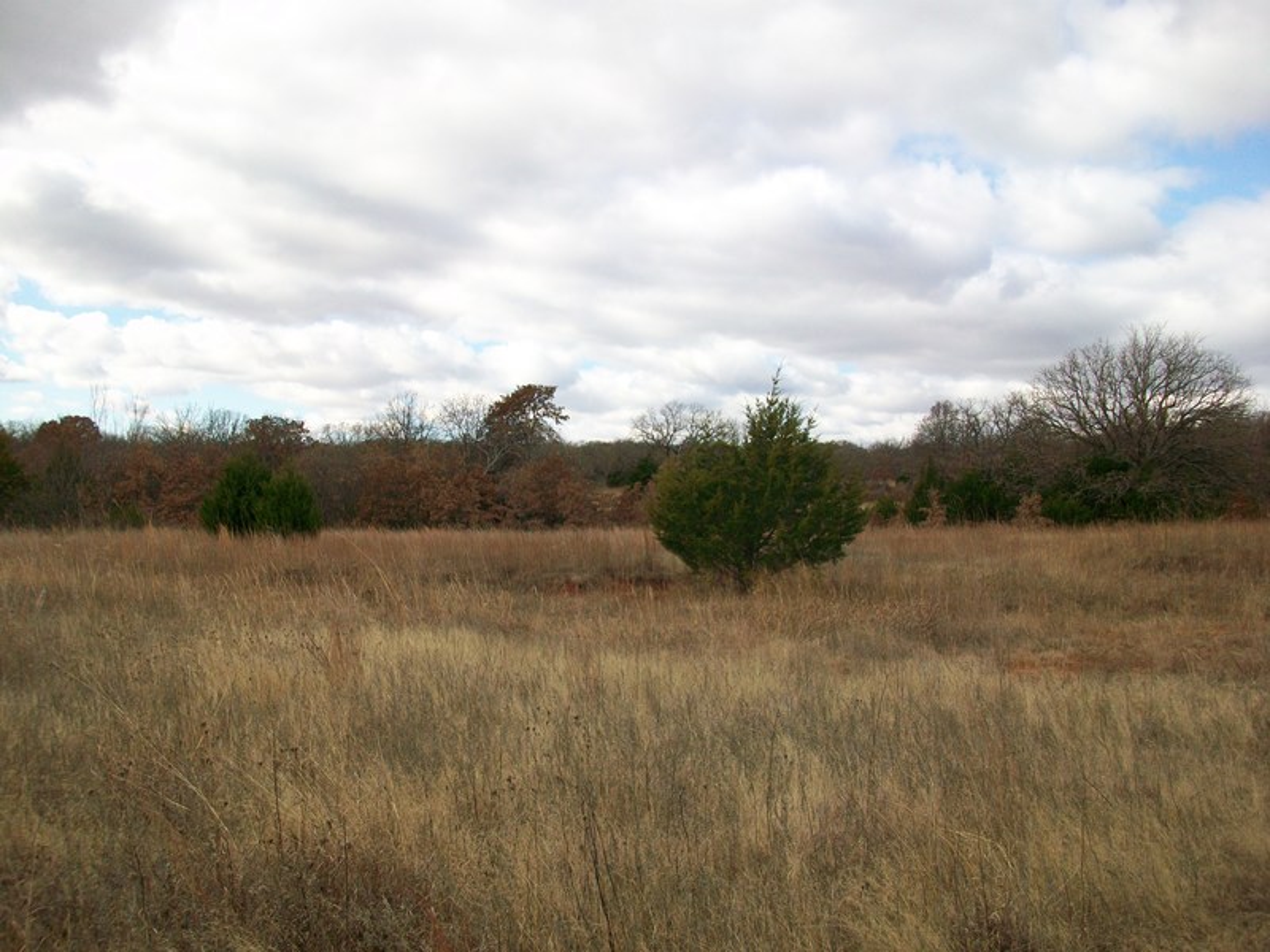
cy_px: 476
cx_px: 635
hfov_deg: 56.8
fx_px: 1174
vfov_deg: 44.2
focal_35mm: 32
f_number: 2.8
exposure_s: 1/640
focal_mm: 5.7
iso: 64
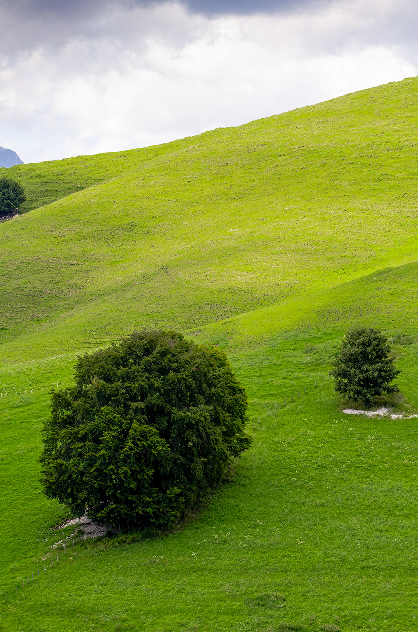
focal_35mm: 231
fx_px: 4035
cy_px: 290
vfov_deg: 8.9
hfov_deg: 5.9
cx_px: 189
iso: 500
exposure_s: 1/800
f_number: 8
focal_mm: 125
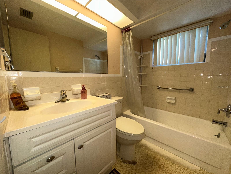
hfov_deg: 102.1
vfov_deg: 85.7
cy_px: 87
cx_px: 116
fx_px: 93
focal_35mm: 14
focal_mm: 2.22
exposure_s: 1/120
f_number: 2.2
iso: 100
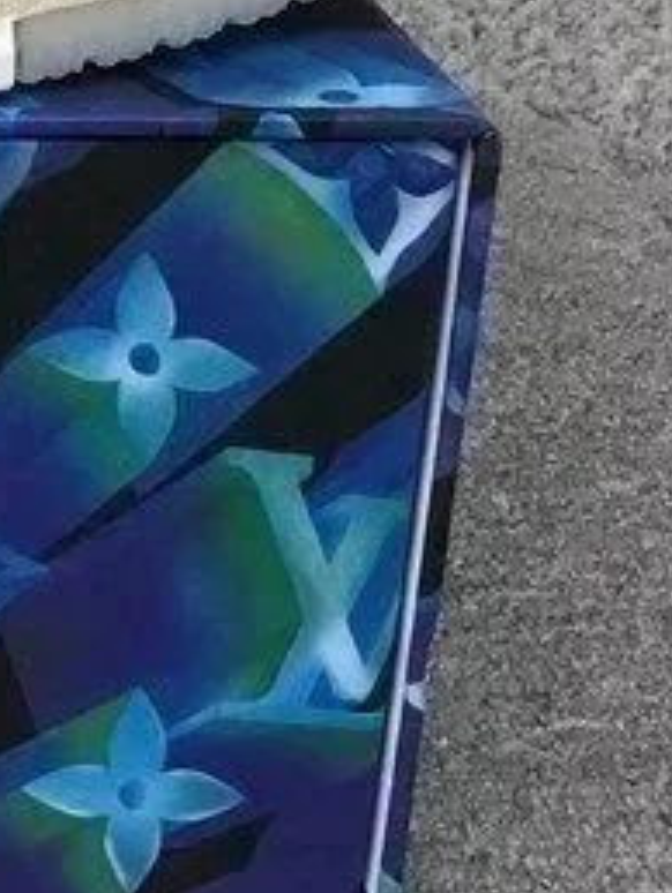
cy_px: -64
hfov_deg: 12.4
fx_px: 2791
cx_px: -596
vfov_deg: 17.6
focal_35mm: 108
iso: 25
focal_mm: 3.3
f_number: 2.4
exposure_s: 1/267
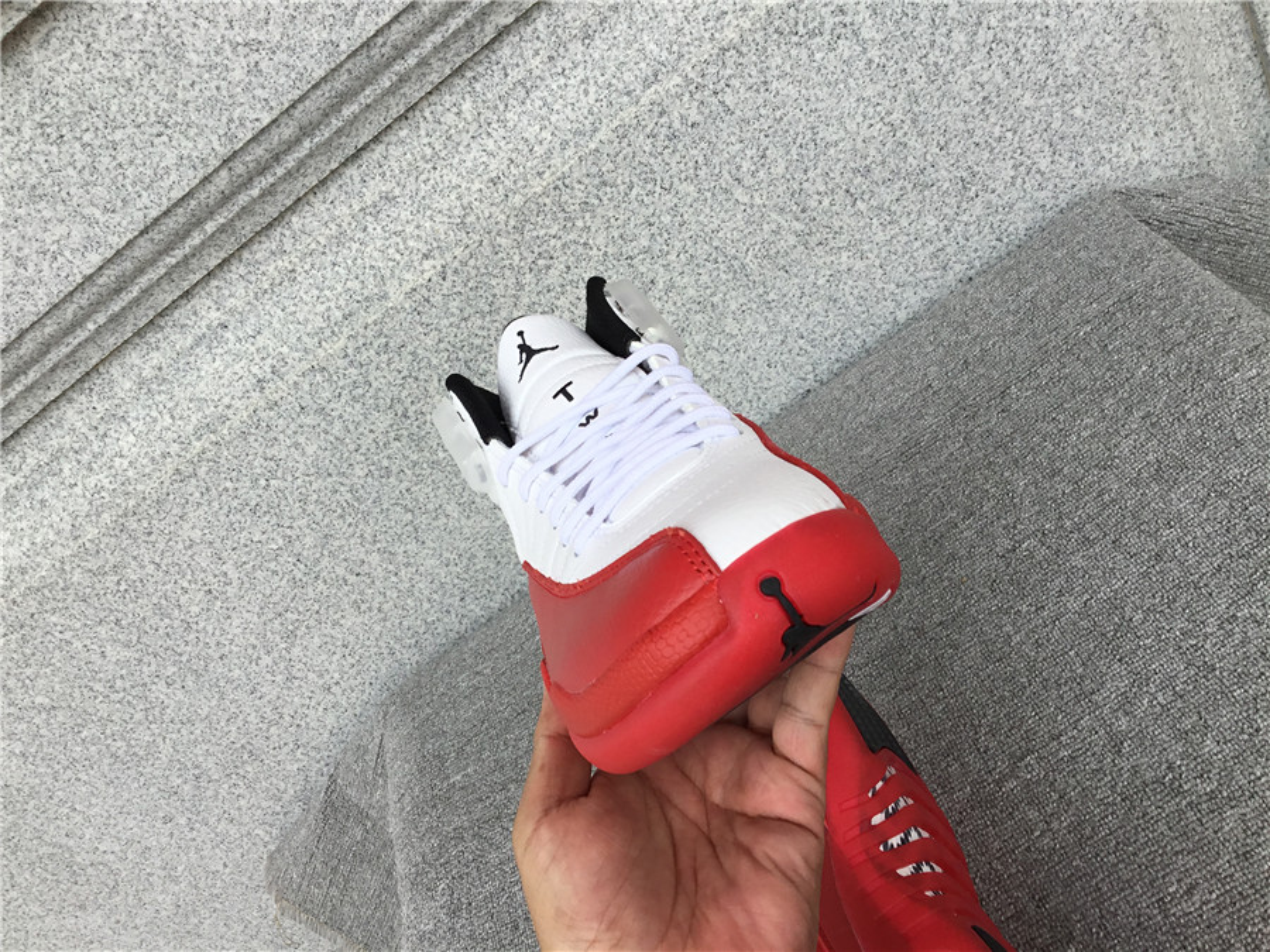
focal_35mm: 31
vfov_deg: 45.4
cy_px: 476
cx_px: 635
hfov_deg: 58.4
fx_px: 1137
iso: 25
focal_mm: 3.3
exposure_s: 1/515
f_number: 2.4
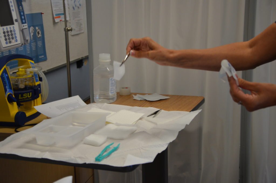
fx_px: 459
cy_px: 92
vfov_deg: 22.5
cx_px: 138
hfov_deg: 33.5
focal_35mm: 60
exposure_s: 1/50
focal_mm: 40
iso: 800
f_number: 4.5
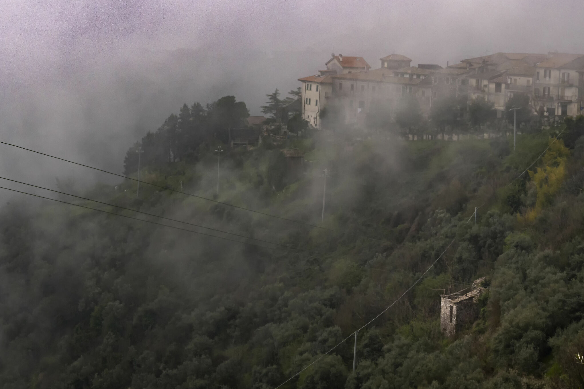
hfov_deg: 19.3
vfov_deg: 12.9
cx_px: 291
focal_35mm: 106
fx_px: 1719
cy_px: 175
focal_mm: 60
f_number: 29
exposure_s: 1/125
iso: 500
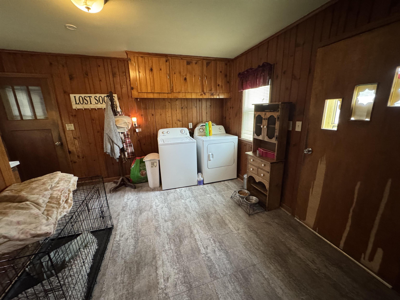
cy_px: 150
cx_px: 200
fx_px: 162
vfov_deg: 85.7
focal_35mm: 14
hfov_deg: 102.1
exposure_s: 1/60
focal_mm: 2.22
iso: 640
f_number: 2.2
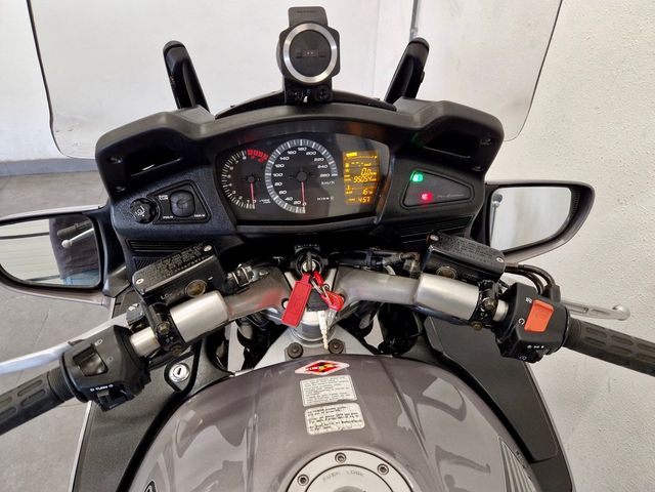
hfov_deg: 73.9
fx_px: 435
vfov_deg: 58.9
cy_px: 246
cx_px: 328
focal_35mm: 23
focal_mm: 5.4
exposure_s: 1/100
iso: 64
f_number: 1.8
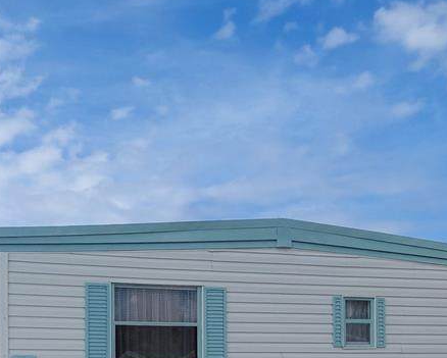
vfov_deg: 25.5
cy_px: 350
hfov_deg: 32.3
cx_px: 107
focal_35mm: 57
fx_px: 755
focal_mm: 4.69
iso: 50
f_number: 1.8
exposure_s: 1/3420
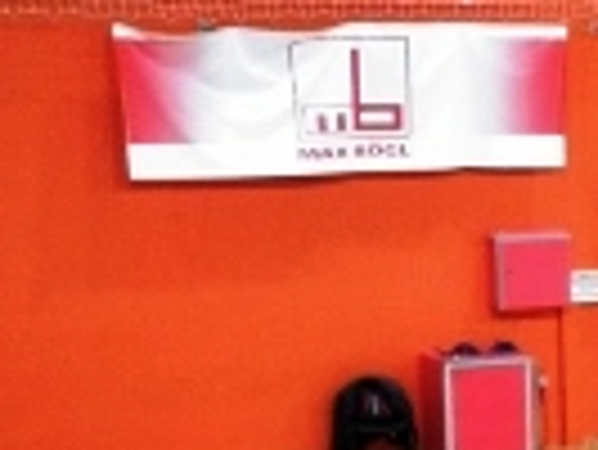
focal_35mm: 168
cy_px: 495
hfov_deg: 10.4
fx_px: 2905
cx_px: 1340
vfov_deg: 8.8
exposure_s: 1/13
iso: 200
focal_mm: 6.1
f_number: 3.2
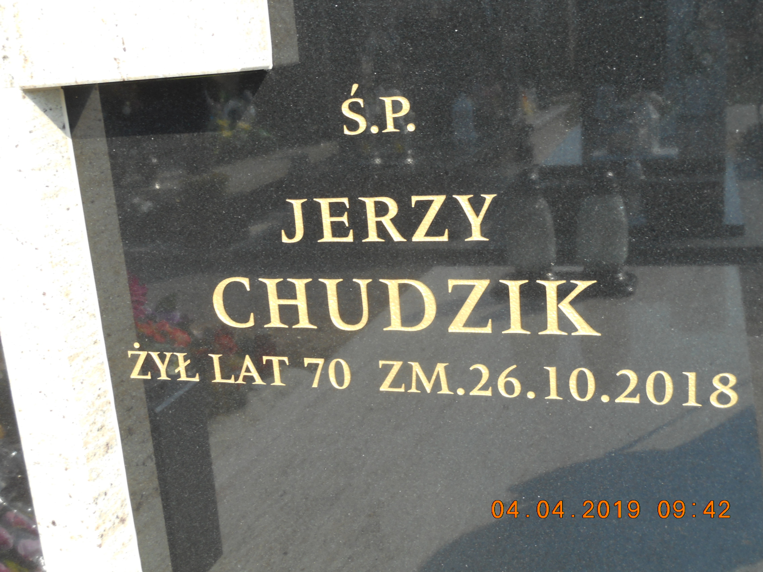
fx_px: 948
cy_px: 286
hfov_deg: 43.9
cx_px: 382
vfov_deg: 33.6
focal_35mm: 43
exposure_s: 1/160
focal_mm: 7.6
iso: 80
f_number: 4.2
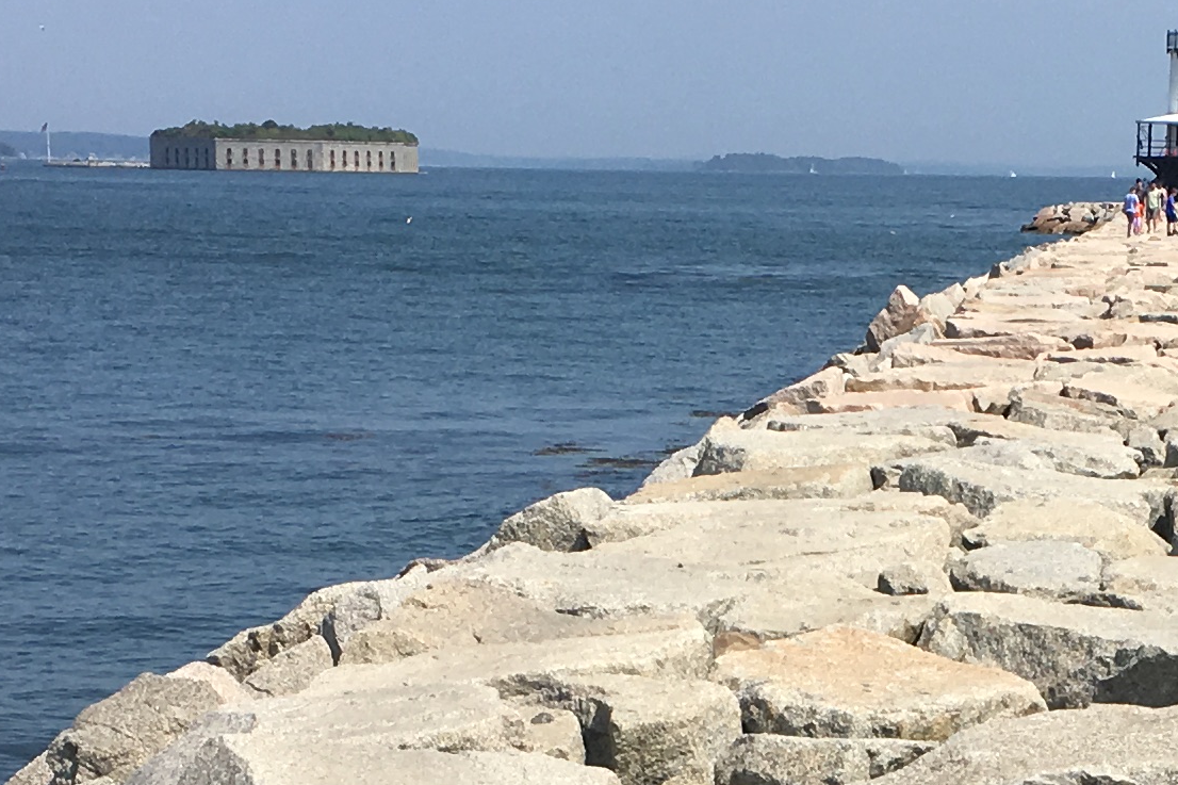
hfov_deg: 18.4
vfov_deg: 12.1
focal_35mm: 110
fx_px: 3599
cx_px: 976
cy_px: 975
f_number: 2.2
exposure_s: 1/2404
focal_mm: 4.15
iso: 25
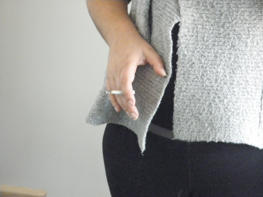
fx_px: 805
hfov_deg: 18.5
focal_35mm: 106
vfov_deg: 14.0
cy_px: 98
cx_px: 132
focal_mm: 19
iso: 1600
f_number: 4.7
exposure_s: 1/50
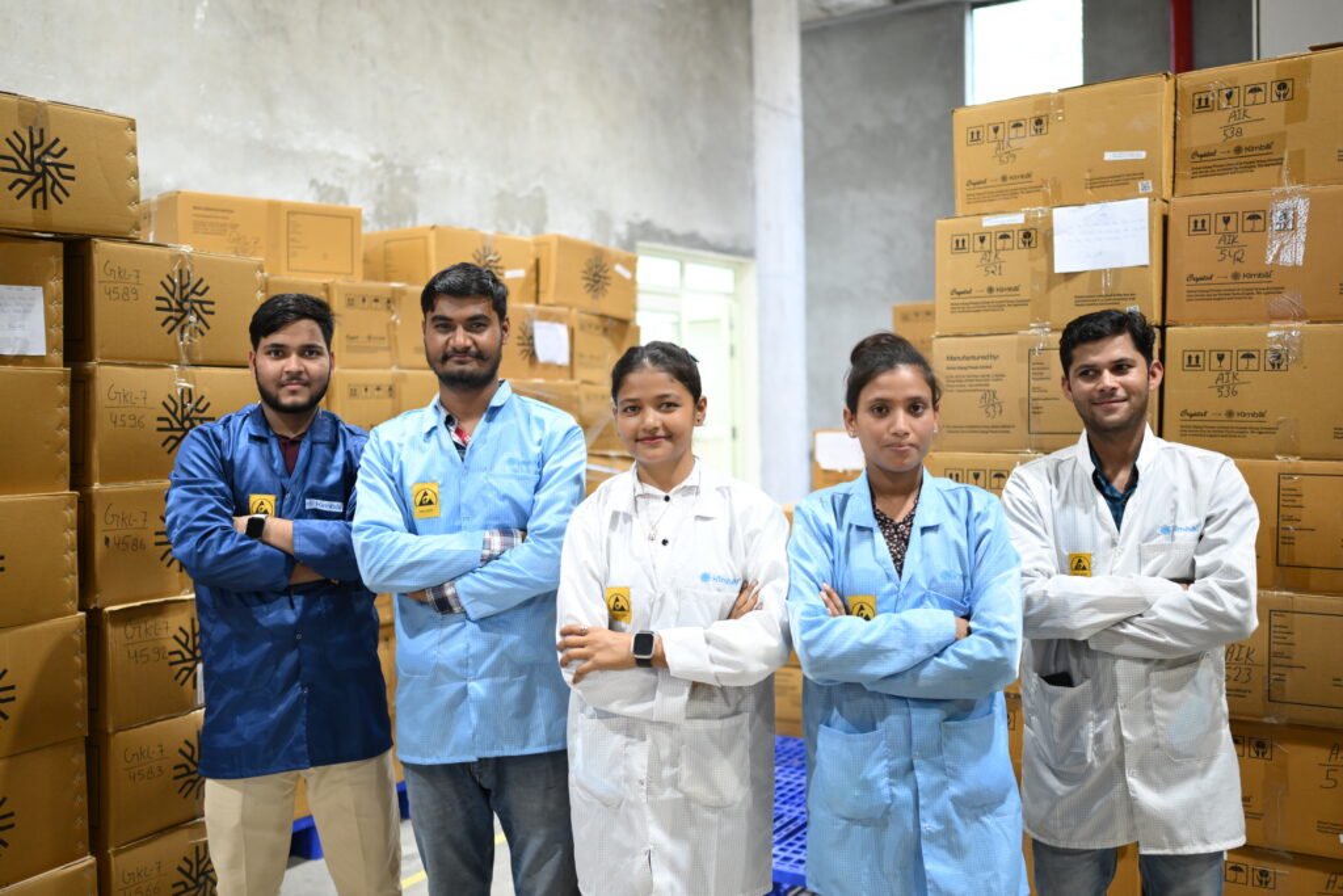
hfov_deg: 54.4
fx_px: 1306
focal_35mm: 35
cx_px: 672
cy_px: 448
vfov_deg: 37.9
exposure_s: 1/160
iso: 1250
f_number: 1.8
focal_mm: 35
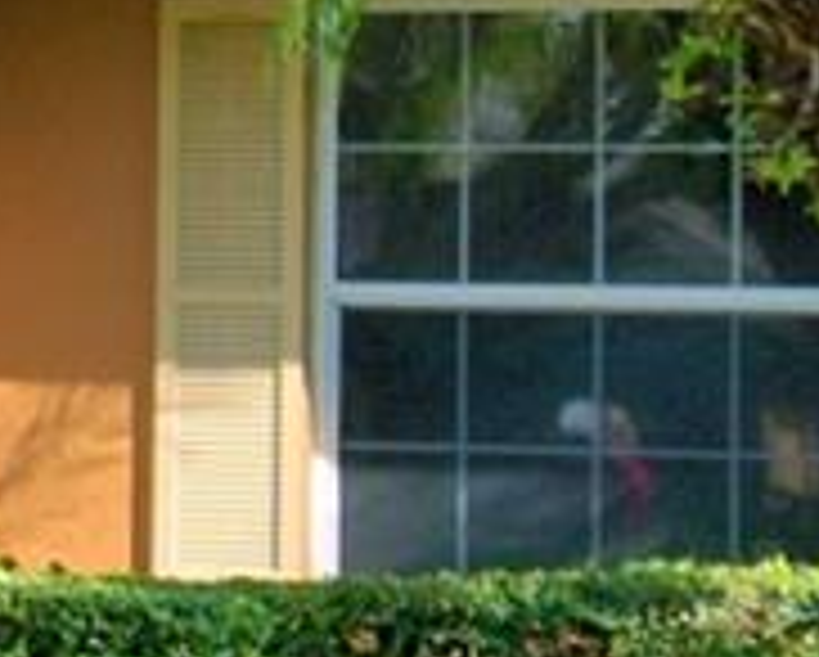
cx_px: -1548
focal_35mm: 198
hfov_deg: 8.4
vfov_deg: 7.8
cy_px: 194
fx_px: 4805
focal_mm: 16
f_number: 5.3
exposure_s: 1/640
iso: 100
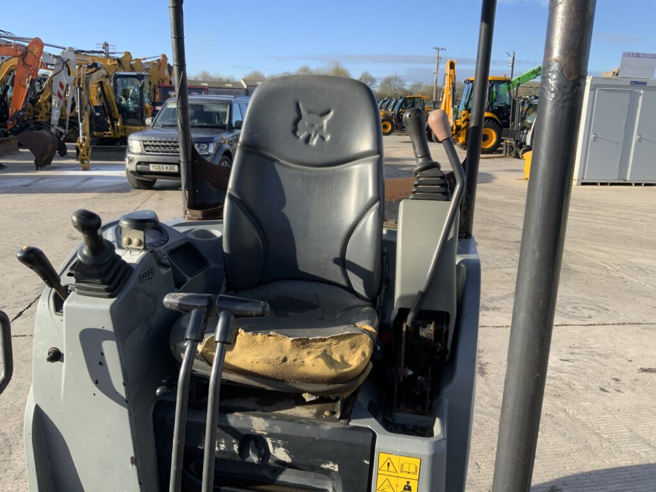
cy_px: 246
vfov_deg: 48.2
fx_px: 550
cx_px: 328
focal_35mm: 29
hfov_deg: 61.7
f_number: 1.8
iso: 16
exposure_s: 1/551
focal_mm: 3
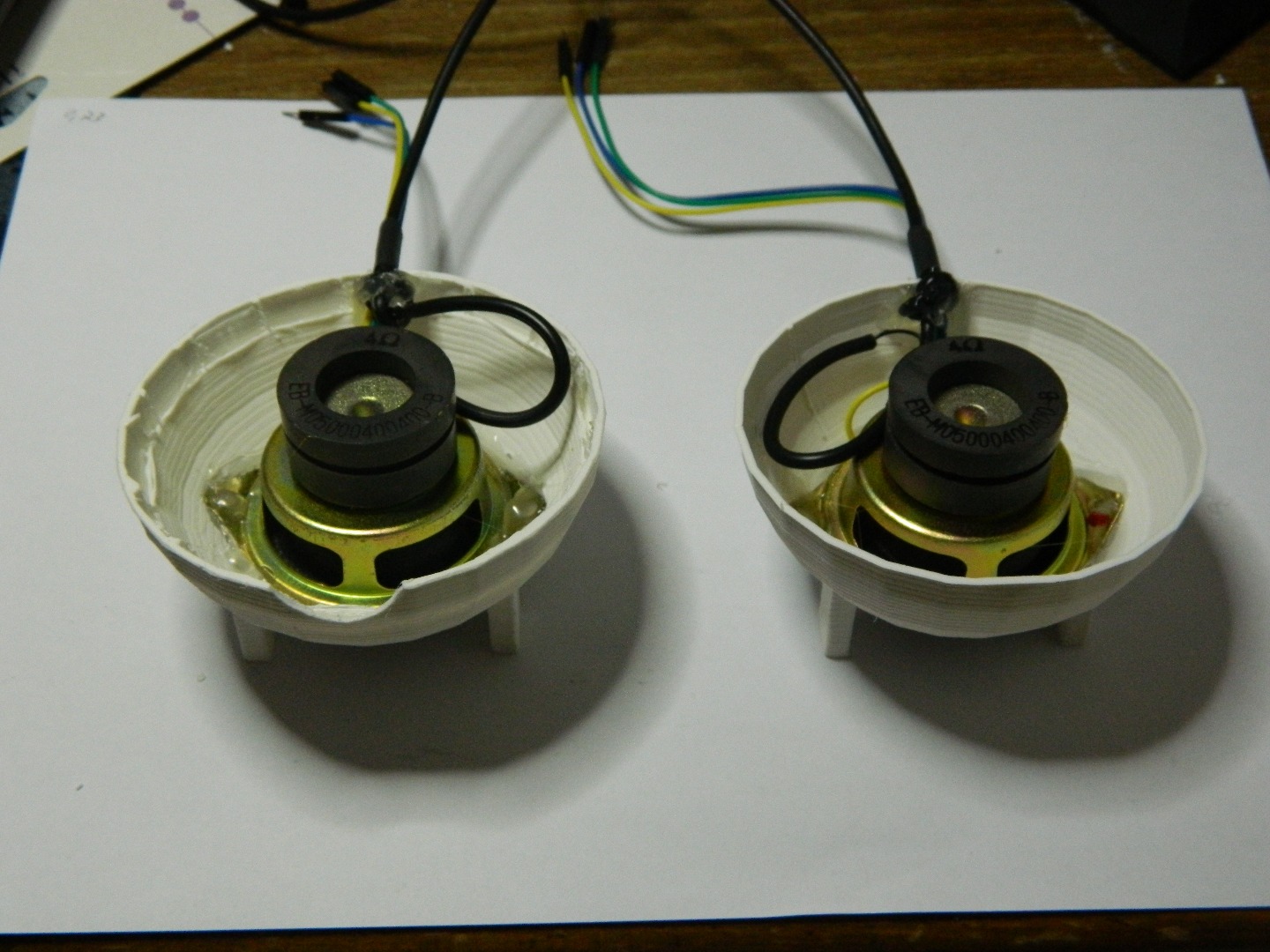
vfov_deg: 30.9
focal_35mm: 47
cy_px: 476
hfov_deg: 40.4
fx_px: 1724
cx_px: 635
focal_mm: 8.4
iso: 400
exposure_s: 1/80
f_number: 3.6
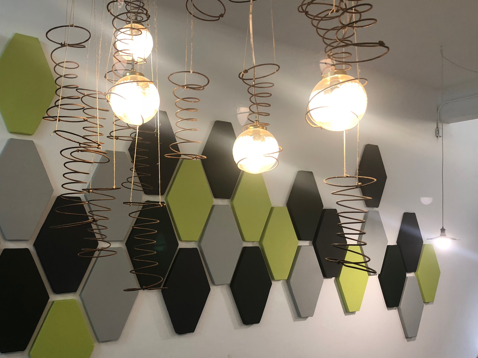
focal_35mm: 34
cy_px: 199
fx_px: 469
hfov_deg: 53.8
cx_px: 212
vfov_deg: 41.7
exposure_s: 1/17
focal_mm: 3.99
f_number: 1.8
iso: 40
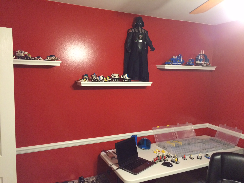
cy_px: 92
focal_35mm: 29
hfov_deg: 61.7
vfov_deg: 48.2
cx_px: 122
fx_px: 204
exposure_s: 1/24
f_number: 2.2
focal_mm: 4.15
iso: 250
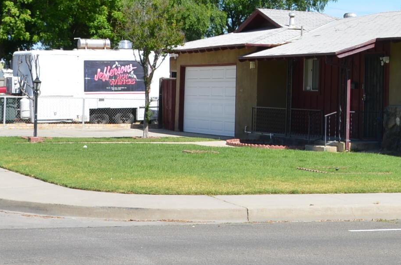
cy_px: 41
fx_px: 1200
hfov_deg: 18.5
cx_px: 394
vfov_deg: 12.5
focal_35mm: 108
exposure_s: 1/250
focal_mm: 22
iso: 100
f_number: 8
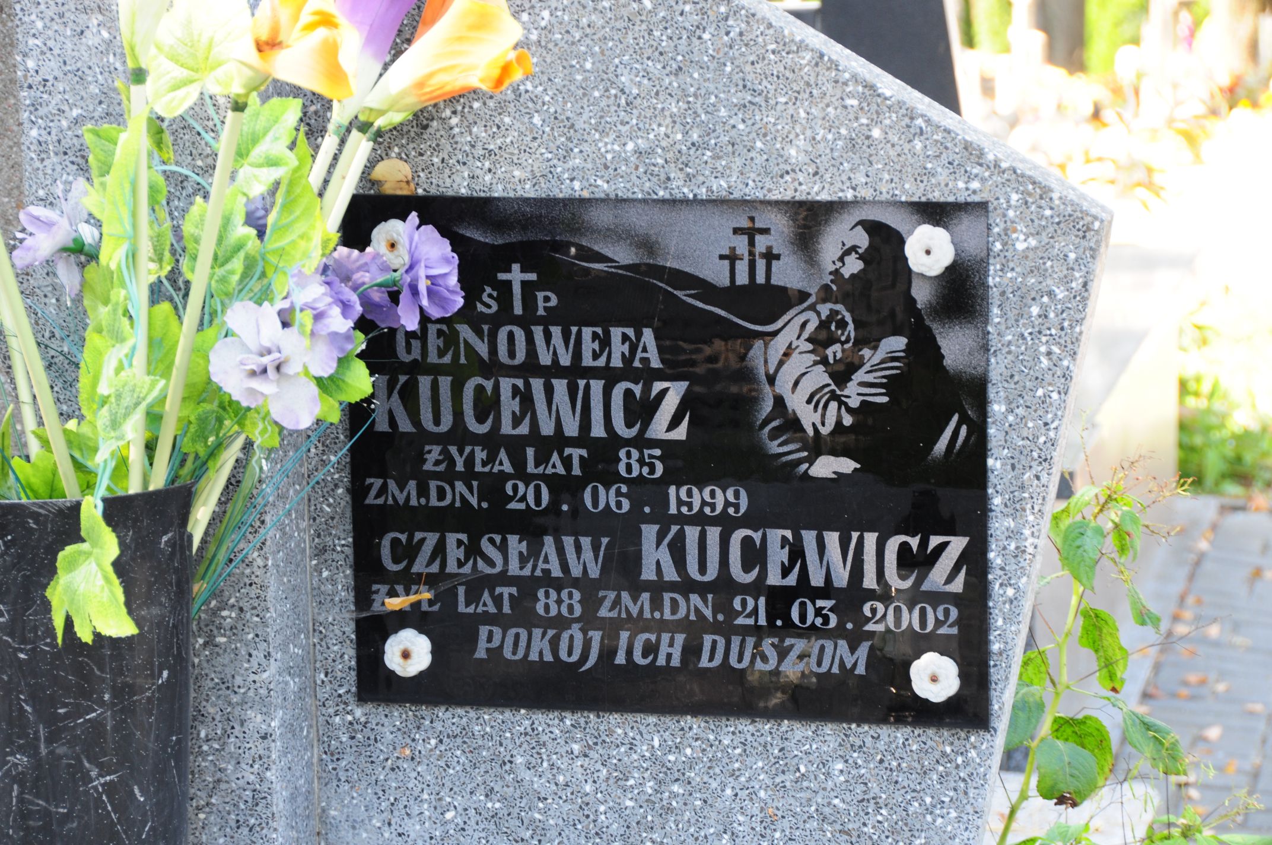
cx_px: 636
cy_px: 422
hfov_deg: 16.7
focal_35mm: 123
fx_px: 4341
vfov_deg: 11.1
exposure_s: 1/40
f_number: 7.1
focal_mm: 82
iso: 280
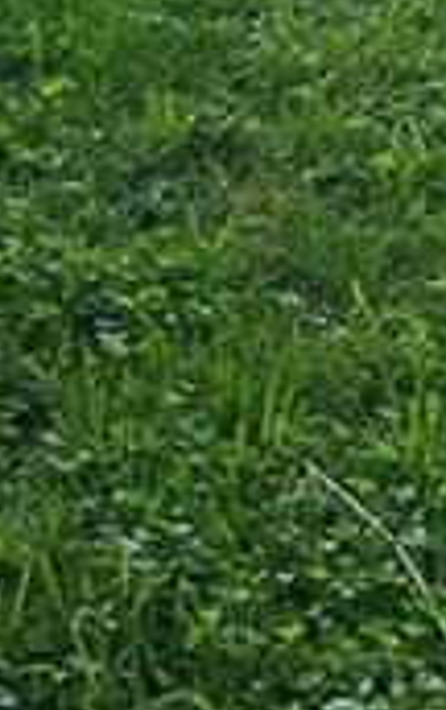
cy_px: -743
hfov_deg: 9.4
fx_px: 2384
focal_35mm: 123
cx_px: -665
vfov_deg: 14.1
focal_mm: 5.1
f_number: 1.6
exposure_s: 1/1163
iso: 50
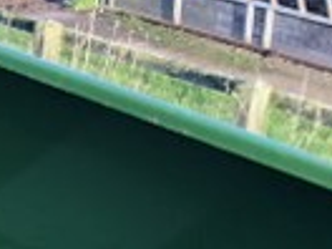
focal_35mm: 170
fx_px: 1630
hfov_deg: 9.9
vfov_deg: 7.7
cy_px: 722
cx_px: -518
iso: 50
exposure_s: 1/120
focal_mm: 3.99
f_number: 1.8
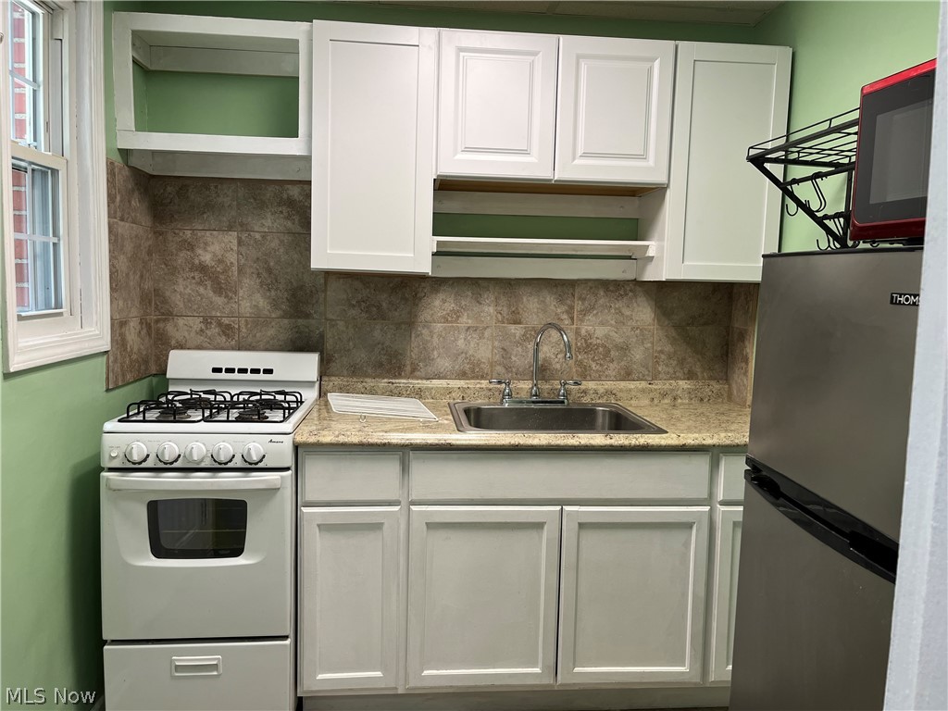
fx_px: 712
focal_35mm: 26
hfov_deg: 67.3
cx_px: 474
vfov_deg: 53.1
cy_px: 356
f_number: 1.6
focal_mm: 5.1
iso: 80
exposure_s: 1/120
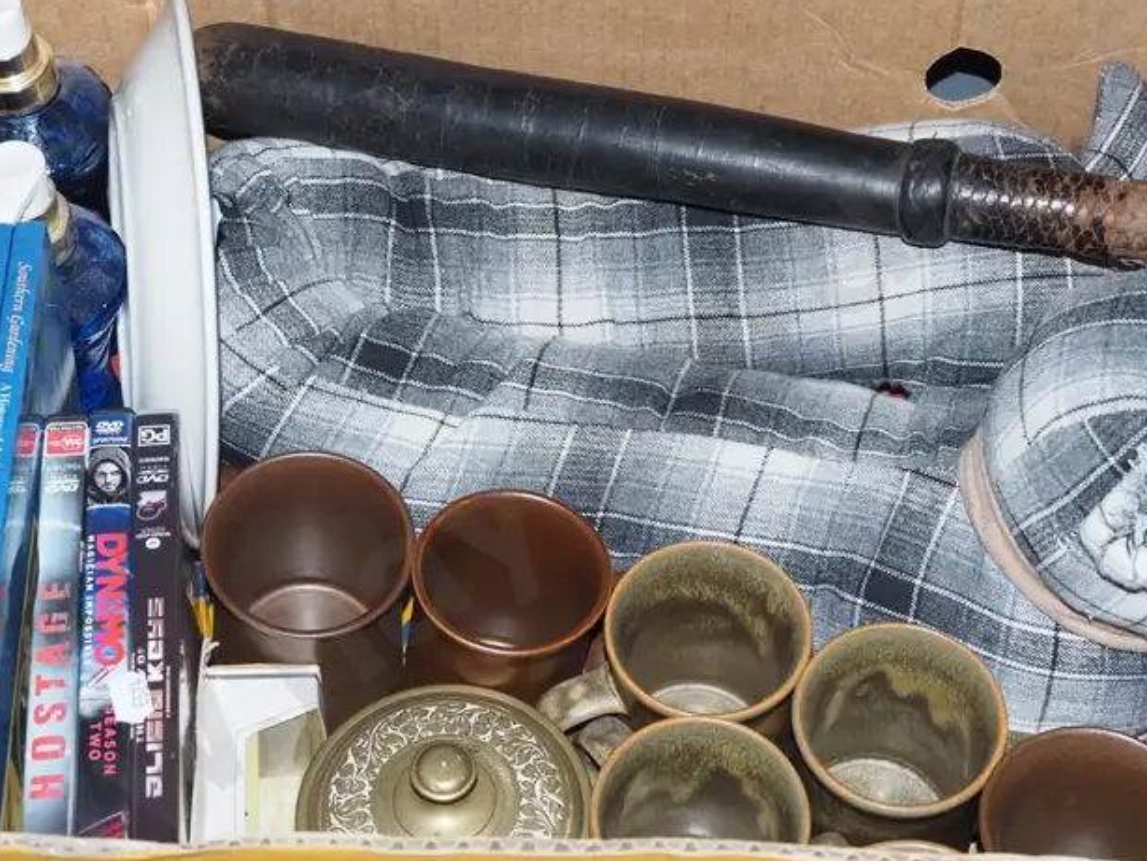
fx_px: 2320
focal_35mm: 70
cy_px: 420
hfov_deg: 27.8
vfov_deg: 21.0
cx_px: 631
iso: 2500
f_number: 5.6
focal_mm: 21
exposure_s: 1/160
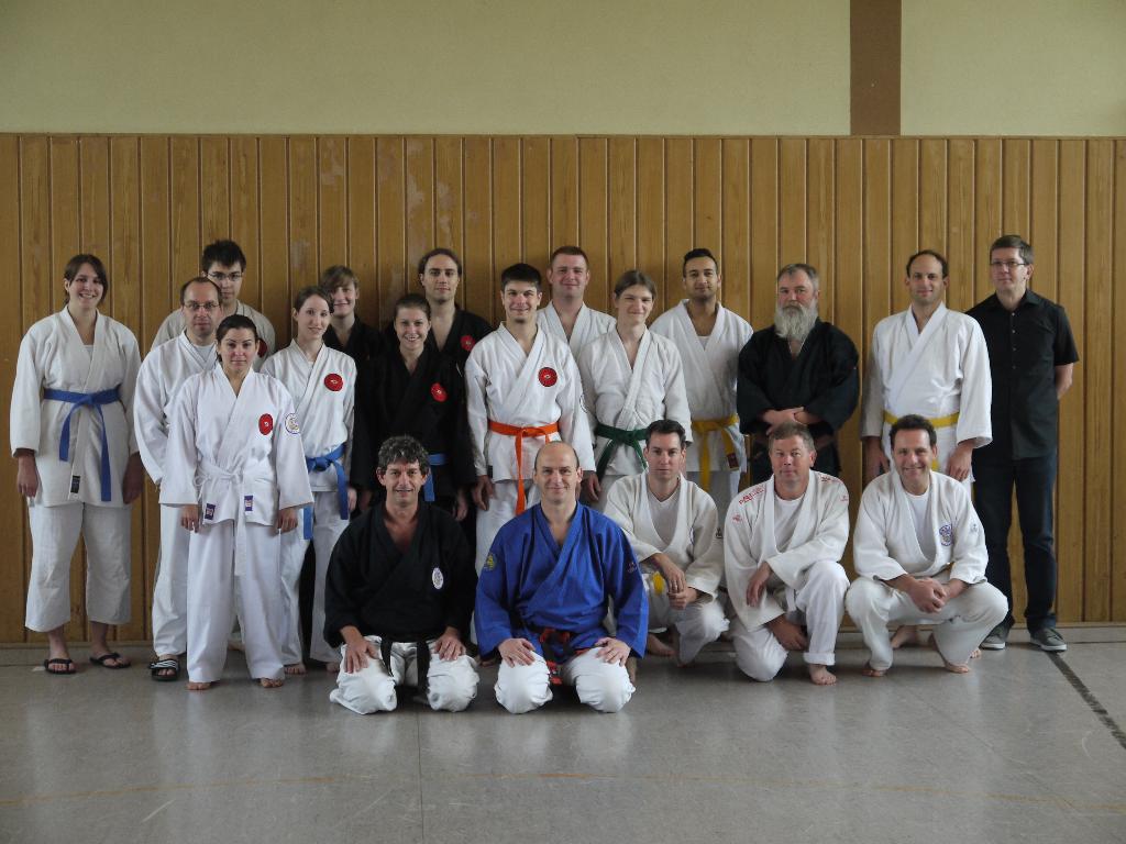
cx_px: 563
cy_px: 422
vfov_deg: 25.2
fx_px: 1887
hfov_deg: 33.2
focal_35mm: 58
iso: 320
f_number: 4.9
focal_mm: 29
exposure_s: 1/60
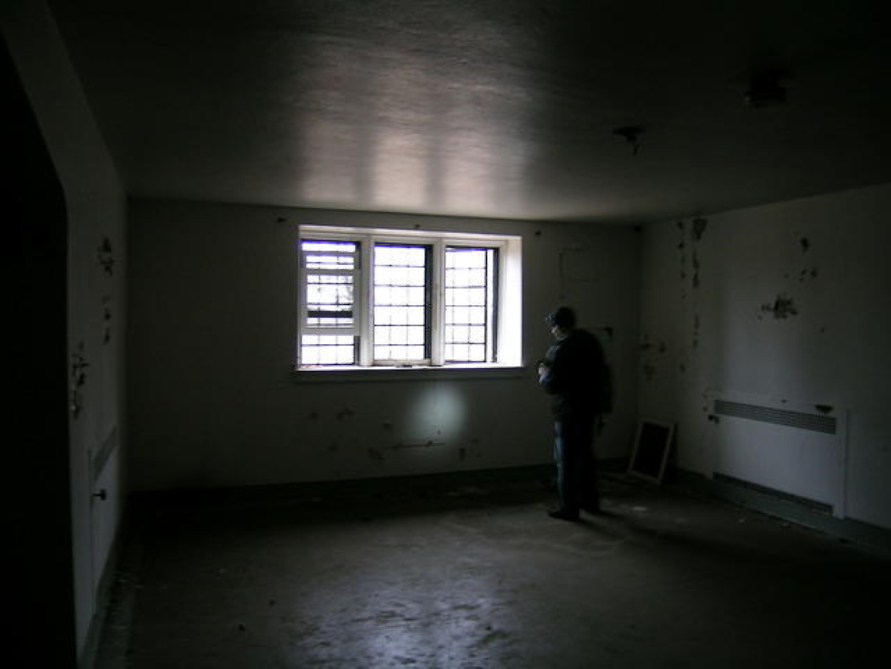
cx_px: 446
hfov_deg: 63.4
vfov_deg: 49.7
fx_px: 721
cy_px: 334
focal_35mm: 28
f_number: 2.8
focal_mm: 5.8
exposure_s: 1/3.2
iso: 87
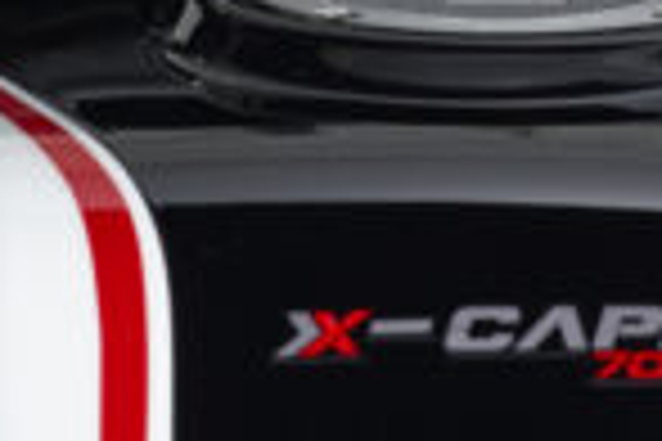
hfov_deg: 2.1
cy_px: -608
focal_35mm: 969
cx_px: 509
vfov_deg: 1.4
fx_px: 17817
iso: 200
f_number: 10
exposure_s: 1/8
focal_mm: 200
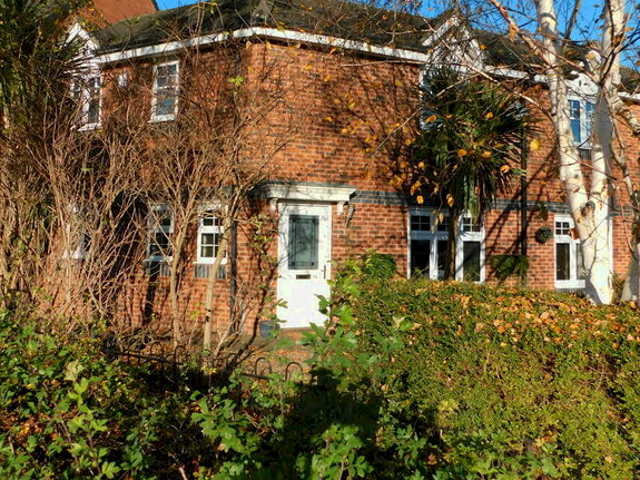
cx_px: 288
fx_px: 518
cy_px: 211
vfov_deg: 49.6
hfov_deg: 63.3
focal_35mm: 28
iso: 125
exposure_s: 1/1250
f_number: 3
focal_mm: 4
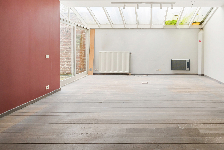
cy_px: 50
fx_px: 149
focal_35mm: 24
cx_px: 143
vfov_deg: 52.2
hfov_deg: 72.2
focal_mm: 17
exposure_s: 1/6
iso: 320
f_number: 10
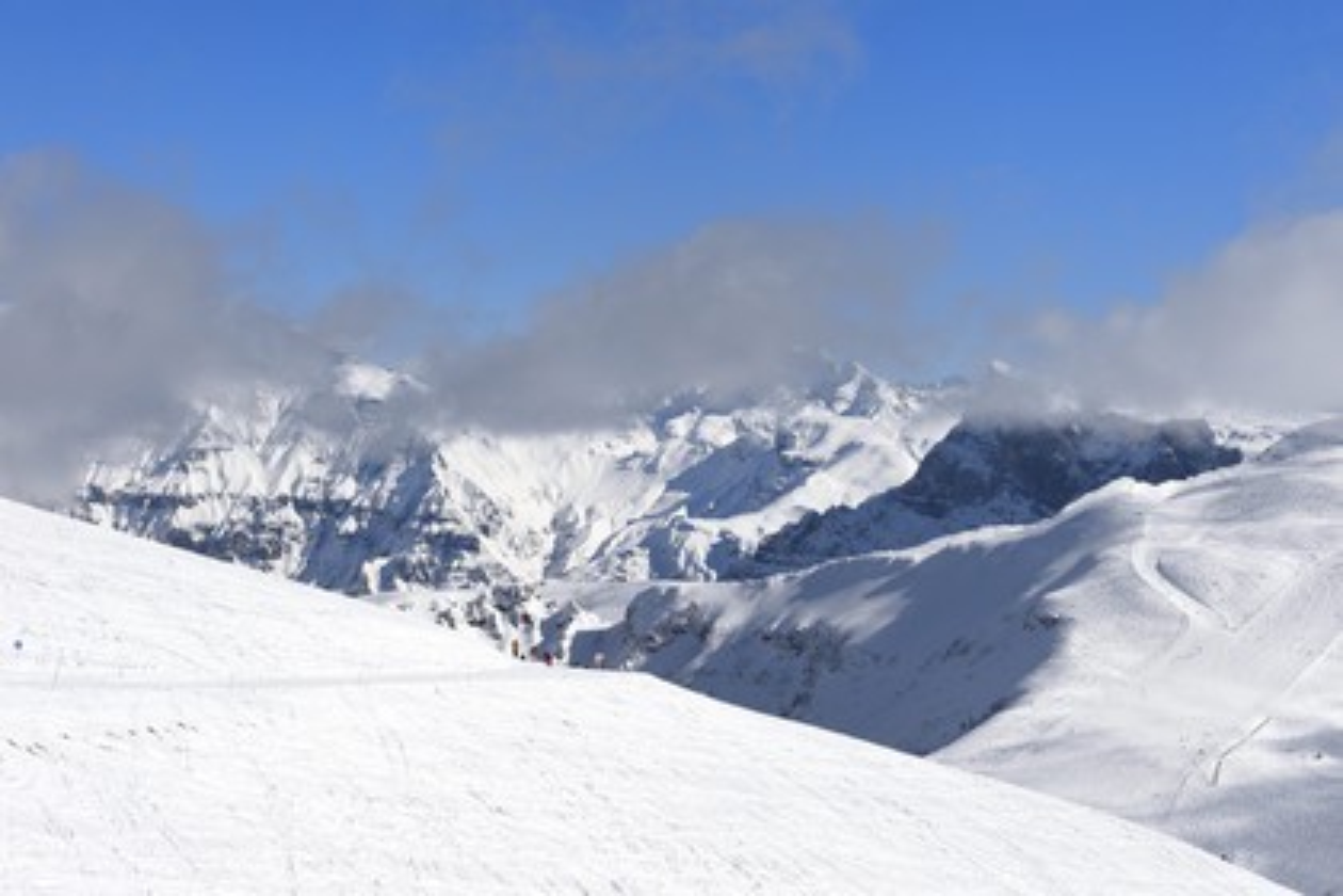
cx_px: 672
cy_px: 448
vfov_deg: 19.5
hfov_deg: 28.8
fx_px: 2611
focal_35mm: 70
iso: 200
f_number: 18
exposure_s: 1/400
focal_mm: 70
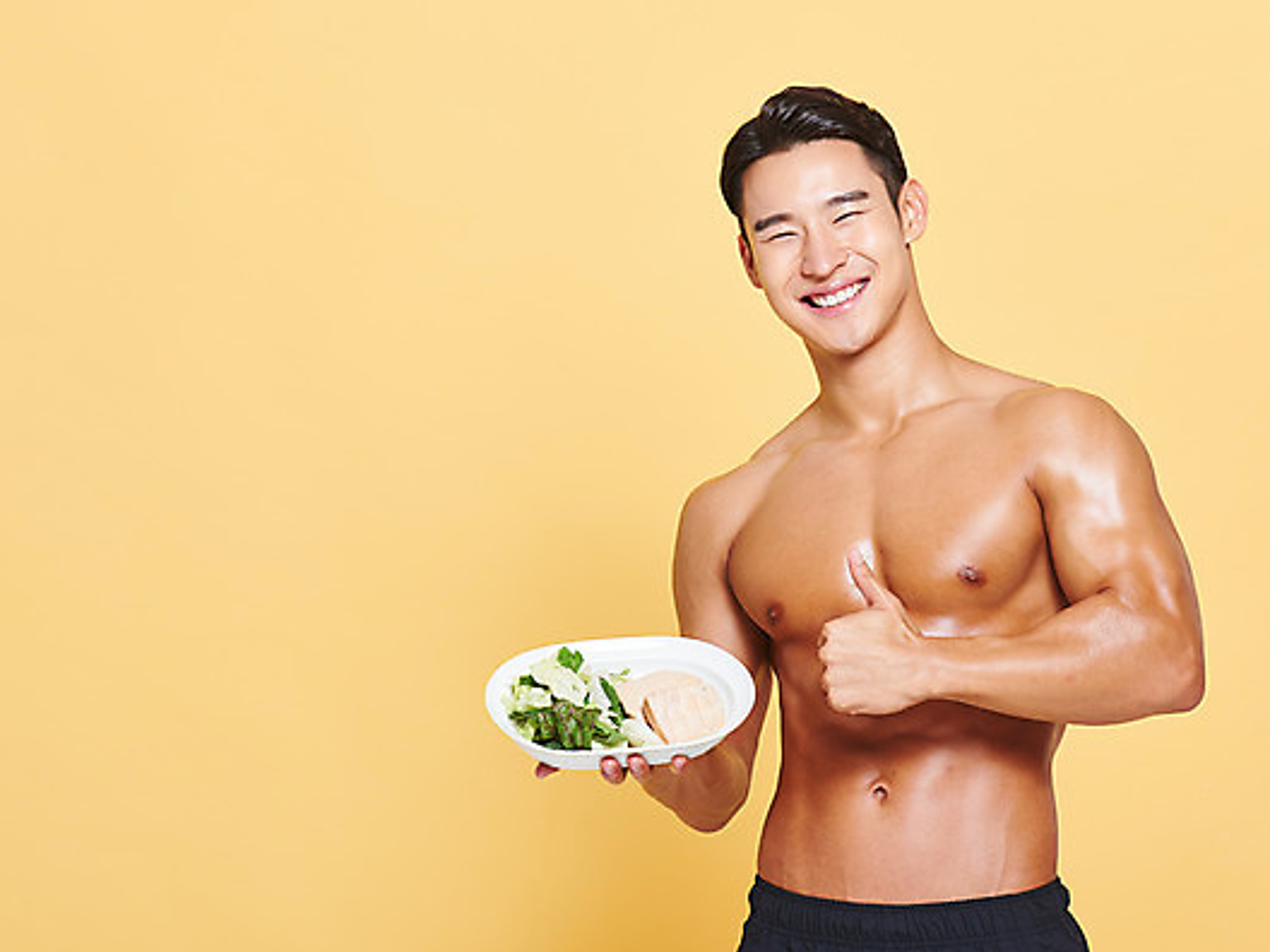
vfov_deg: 8.8
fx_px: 6200
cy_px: 474
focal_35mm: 169
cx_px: 660
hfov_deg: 11.7
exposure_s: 1/125
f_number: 11
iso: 100
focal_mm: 155
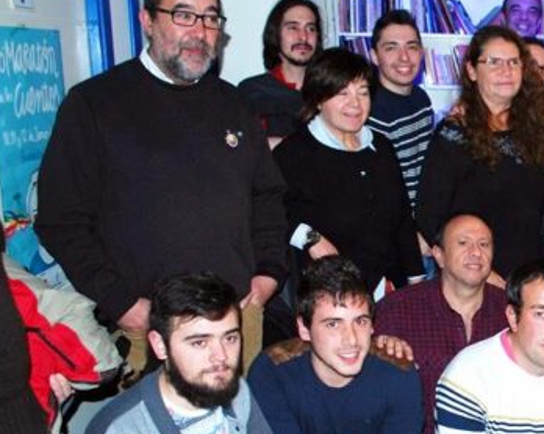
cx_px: 563
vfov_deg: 26.9
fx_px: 901
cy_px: 306
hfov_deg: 30.8
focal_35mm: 56
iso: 200
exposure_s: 1/60
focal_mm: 18
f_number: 3.5
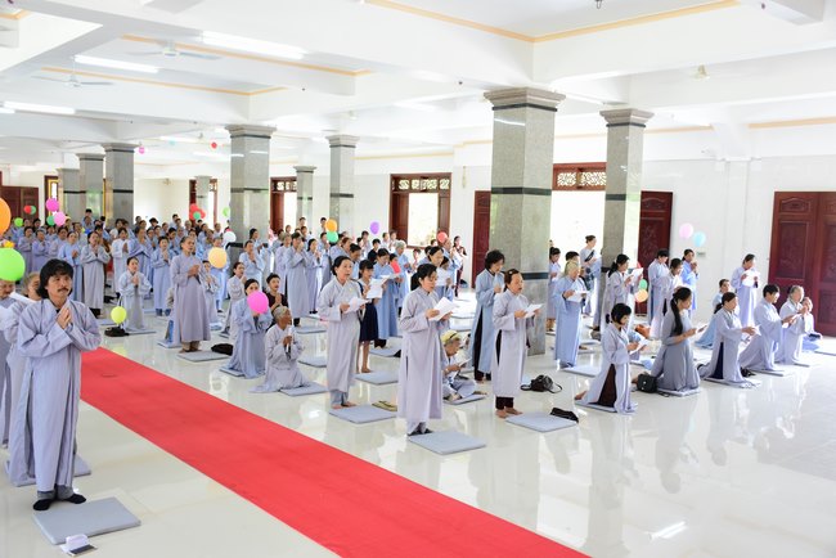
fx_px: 801
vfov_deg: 38.4
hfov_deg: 55.1
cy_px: 279
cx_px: 418
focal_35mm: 34
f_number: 3.8
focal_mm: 23
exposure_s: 1/60
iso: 1000
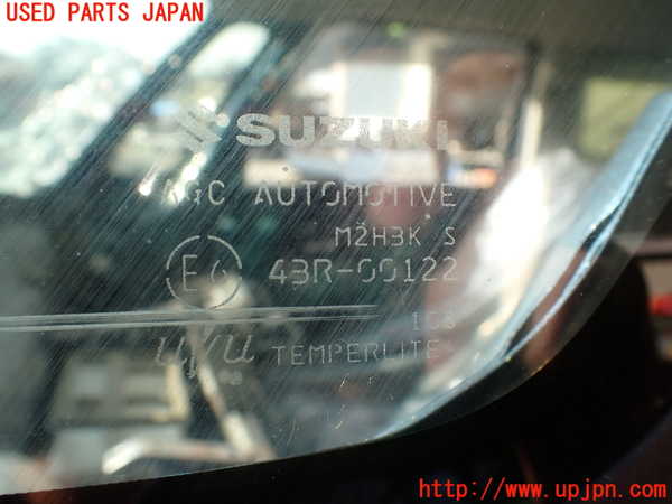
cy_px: 252
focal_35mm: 30
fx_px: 582
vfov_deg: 46.8
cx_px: 336
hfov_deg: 60.0
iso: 100
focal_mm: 5.4
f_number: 3.2
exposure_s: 1/200
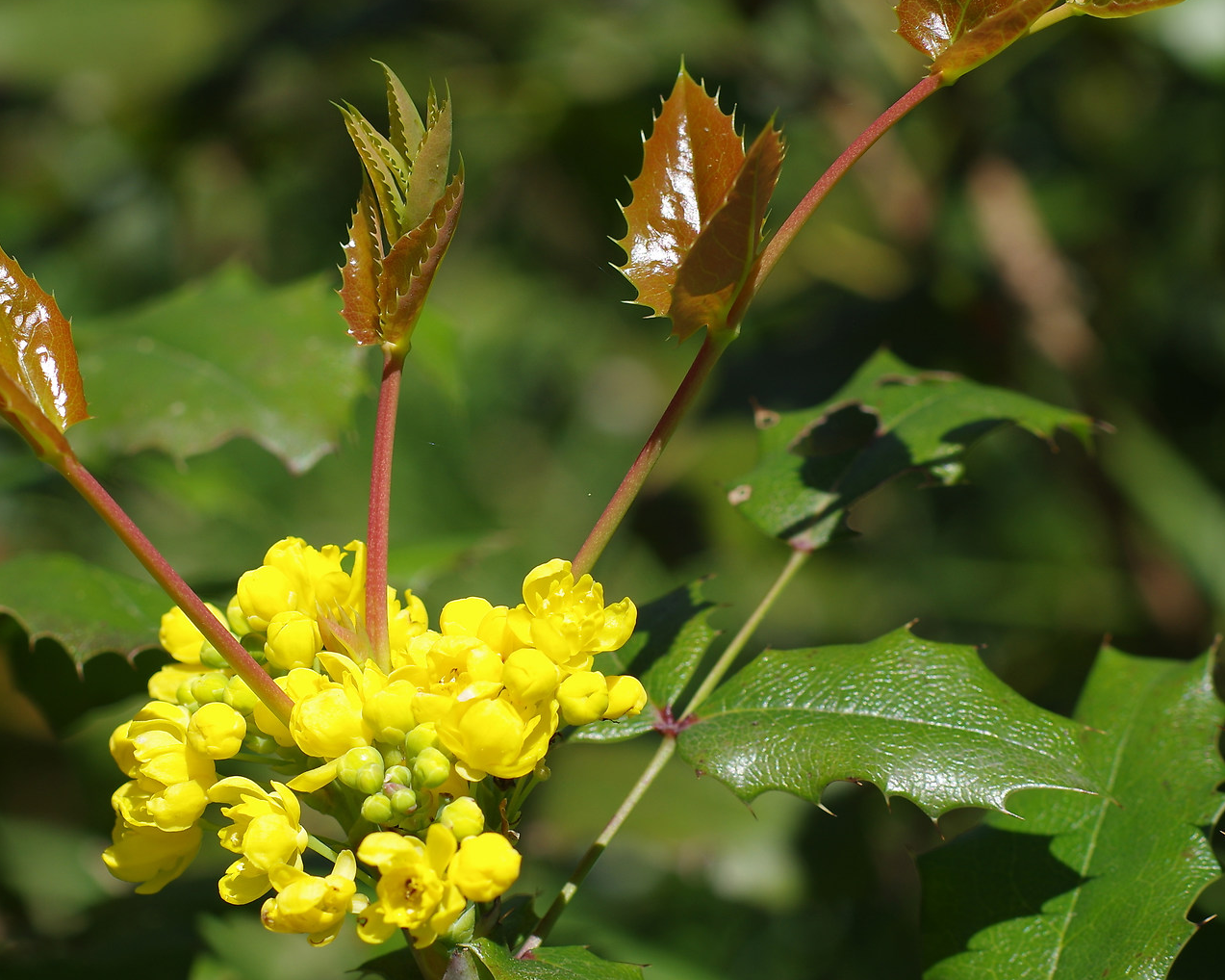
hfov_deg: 13.3
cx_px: 352
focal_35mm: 145
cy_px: 424
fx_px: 5256
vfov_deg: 10.6
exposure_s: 1/350
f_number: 5.6
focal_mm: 55
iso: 100
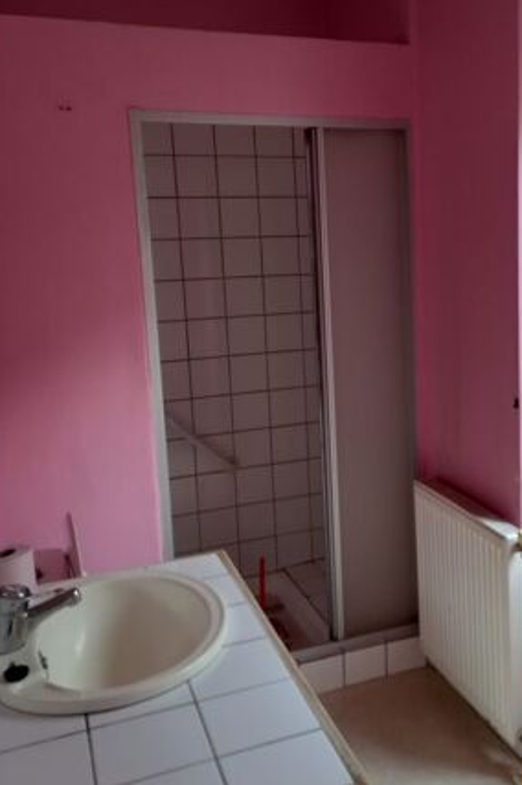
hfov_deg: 33.4
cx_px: 395
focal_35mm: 39
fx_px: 850
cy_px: 346
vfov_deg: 49.5
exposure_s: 1/60
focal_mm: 4.6
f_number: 2
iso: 125
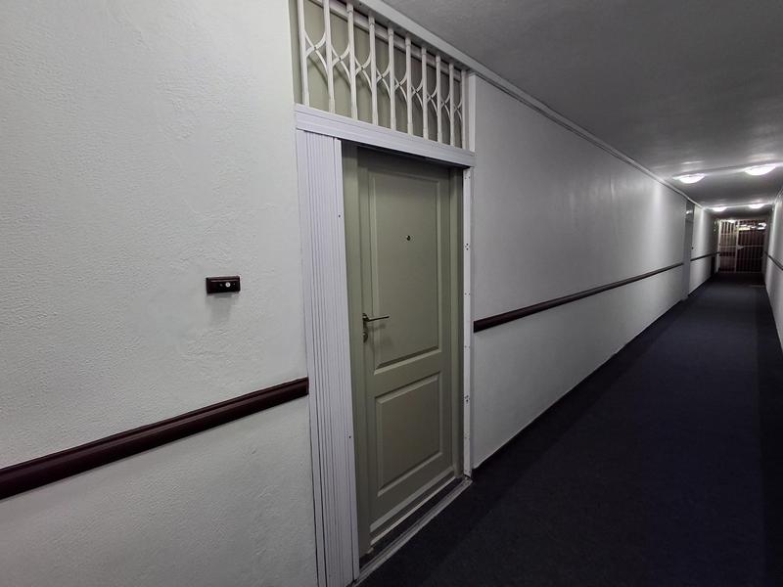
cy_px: 294
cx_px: 392
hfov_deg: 94.5
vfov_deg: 78.1
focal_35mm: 16
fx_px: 362
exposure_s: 1/40
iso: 80
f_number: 2.2
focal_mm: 1.64
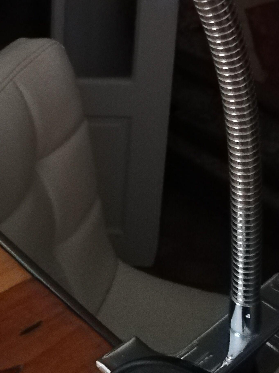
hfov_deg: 22.0
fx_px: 709
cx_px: 69
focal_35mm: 66
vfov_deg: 27.9
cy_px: 15
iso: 1600
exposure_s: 1/12.5
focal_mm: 3.81
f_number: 2.2
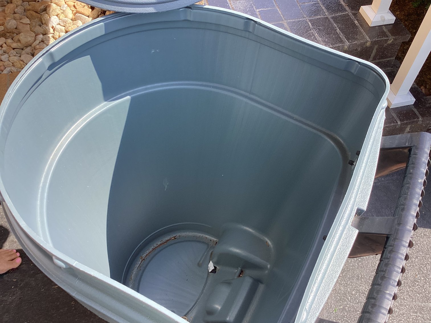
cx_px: 216
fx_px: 386
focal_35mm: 31
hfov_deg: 58.3
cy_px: 162
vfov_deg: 45.4
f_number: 2.4
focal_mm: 3.3
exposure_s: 1/318
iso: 25
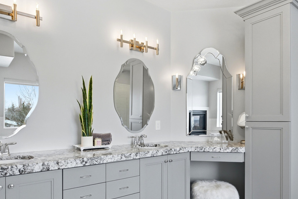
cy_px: 124
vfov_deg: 52.7
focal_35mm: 24
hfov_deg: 73.6
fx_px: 199
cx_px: 140
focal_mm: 15
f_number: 6.3
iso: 1600
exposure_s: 1/3200
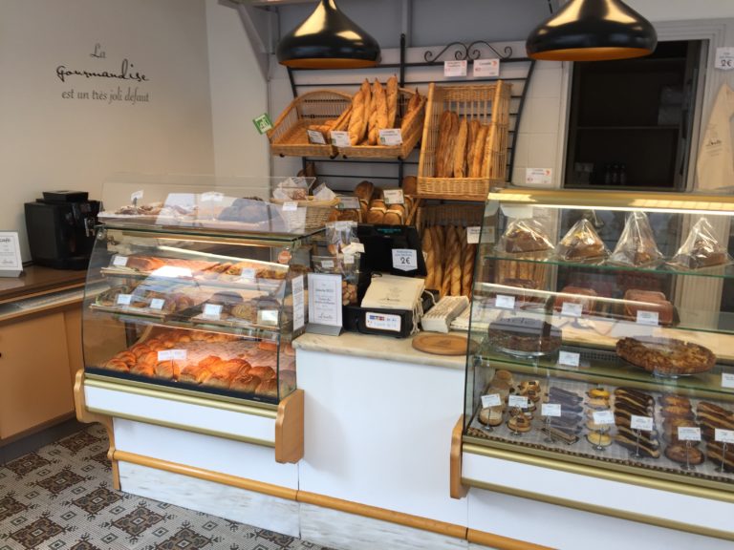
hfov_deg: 61.7
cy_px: 275
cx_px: 367
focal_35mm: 29
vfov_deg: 48.2
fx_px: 615
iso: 32
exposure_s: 1/50
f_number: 2.2
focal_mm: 4.15
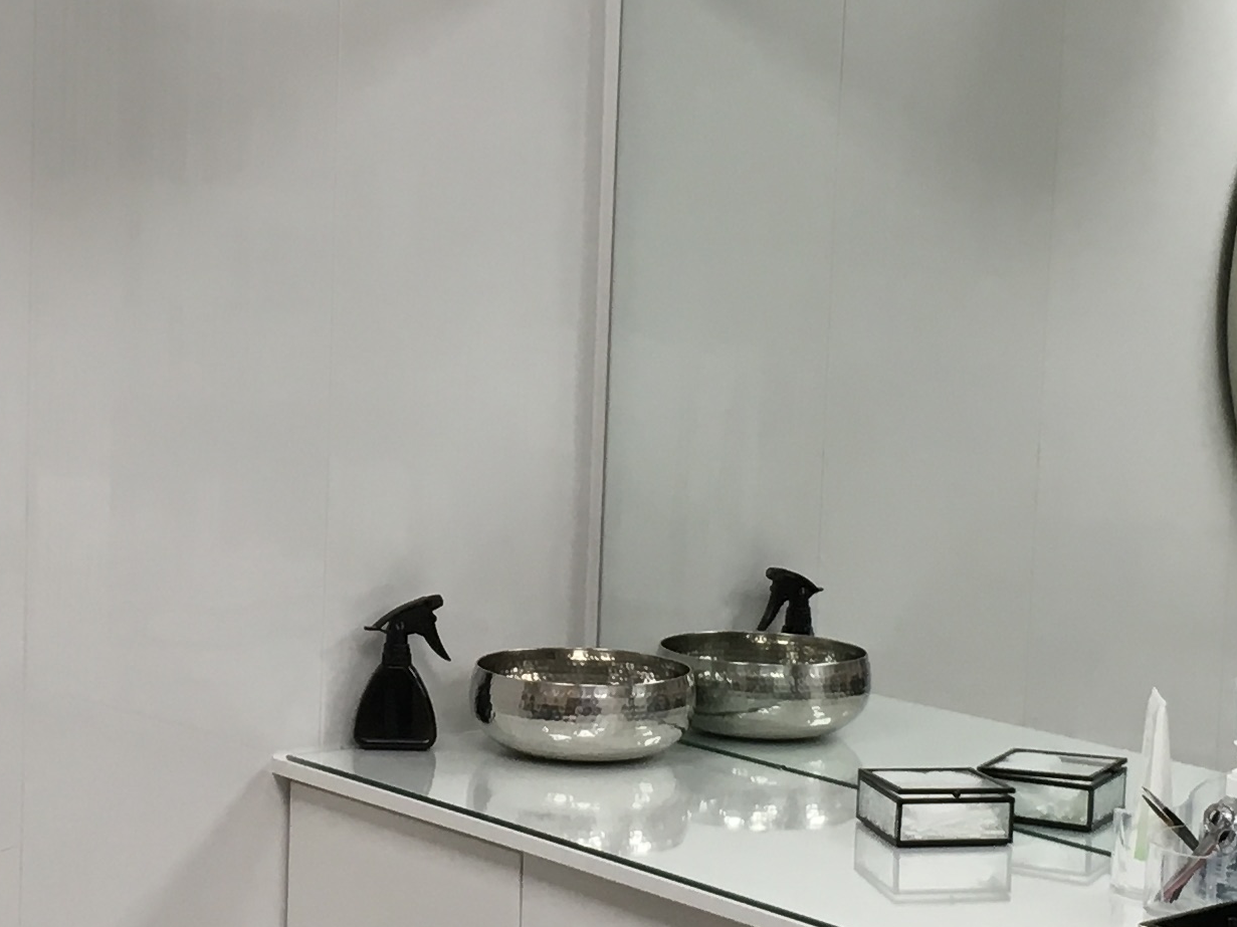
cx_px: 451
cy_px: 384
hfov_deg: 20.6
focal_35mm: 95
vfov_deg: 15.6
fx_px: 3394
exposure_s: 1/33
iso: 25
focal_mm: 4.15
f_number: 2.2
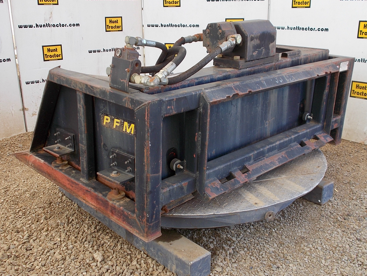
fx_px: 424
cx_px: 185
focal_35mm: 40
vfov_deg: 36.0
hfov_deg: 46.8
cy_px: 135
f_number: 3.9
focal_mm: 6.9
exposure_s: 1/50
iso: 80
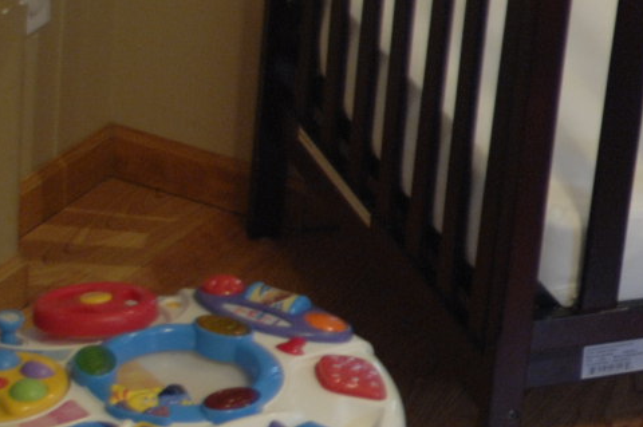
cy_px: 193
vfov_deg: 10.2
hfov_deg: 13.9
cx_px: 1088
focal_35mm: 134
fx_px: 2391
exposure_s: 1/25
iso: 320
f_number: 2.8
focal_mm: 20
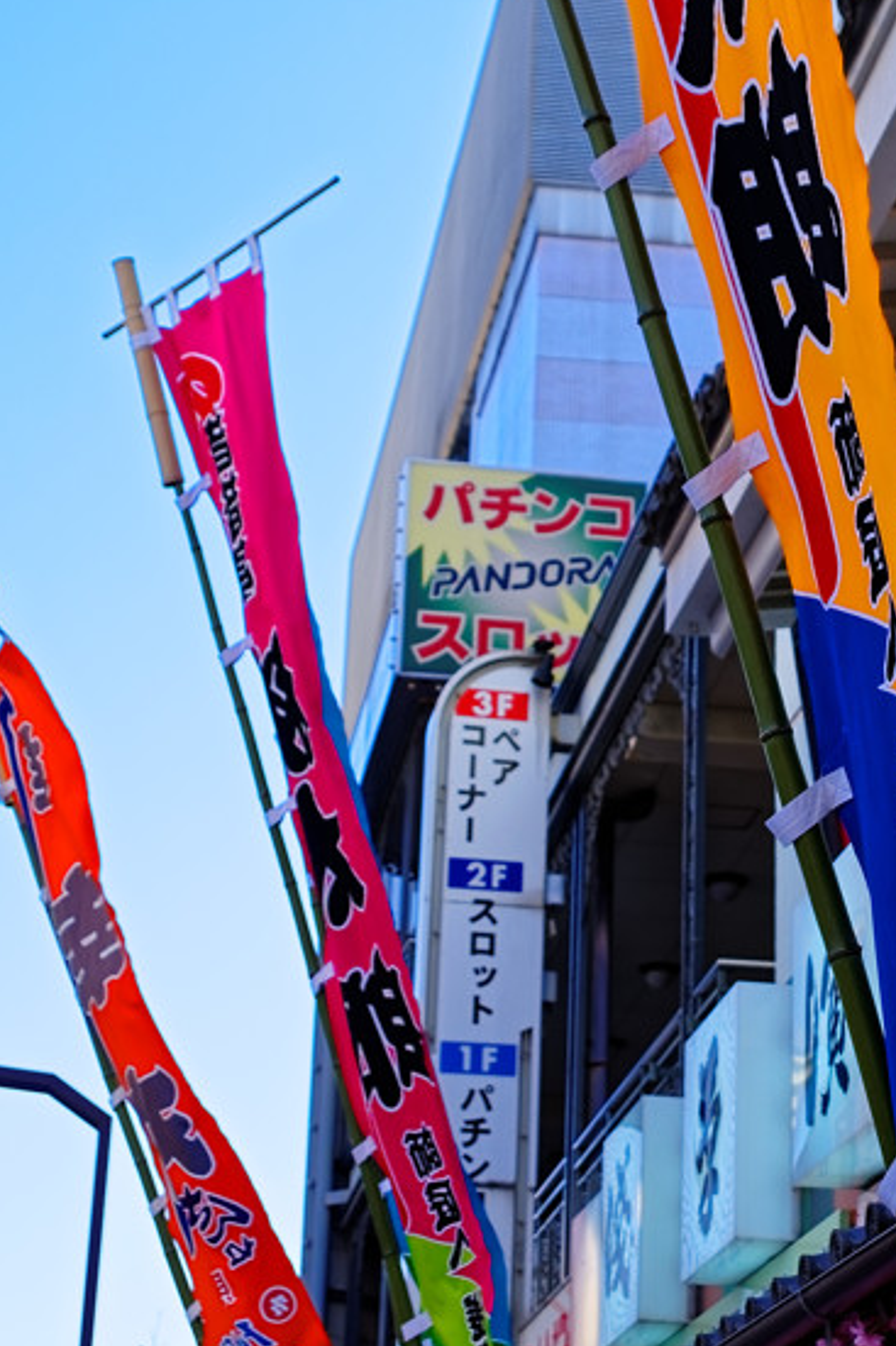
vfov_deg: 26.0
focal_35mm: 78
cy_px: 608
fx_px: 2914
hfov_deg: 17.3
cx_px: 750
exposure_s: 1/400
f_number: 4
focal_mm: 28
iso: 200
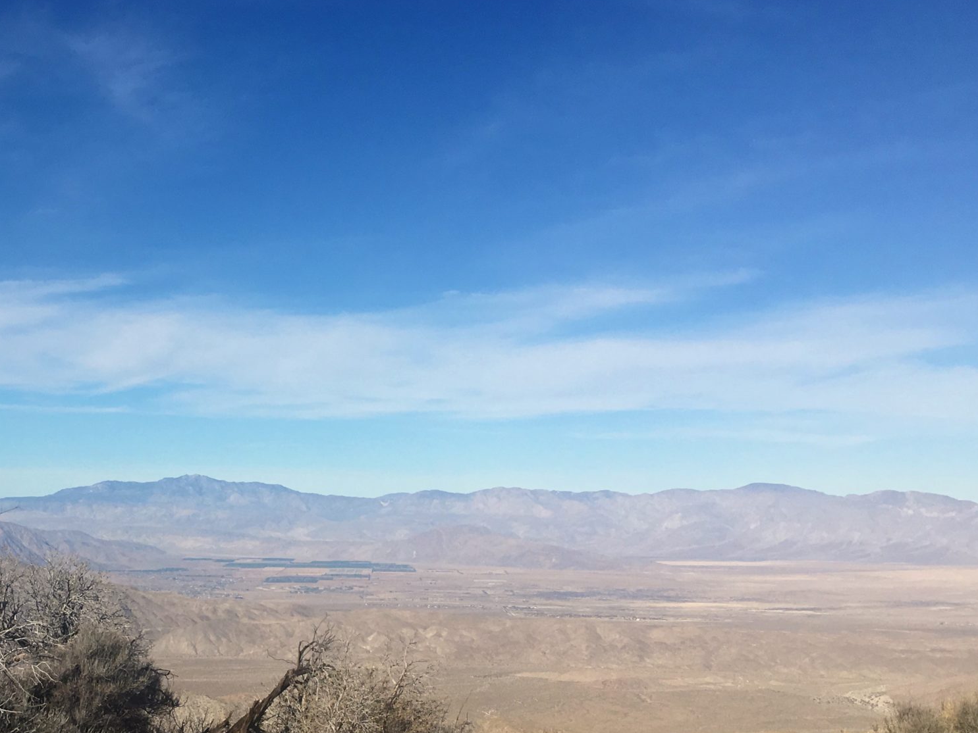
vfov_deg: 28.5
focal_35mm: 50
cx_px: 227
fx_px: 1413
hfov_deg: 37.1
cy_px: 580
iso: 25
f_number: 2.2
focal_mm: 4.15
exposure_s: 1/2653
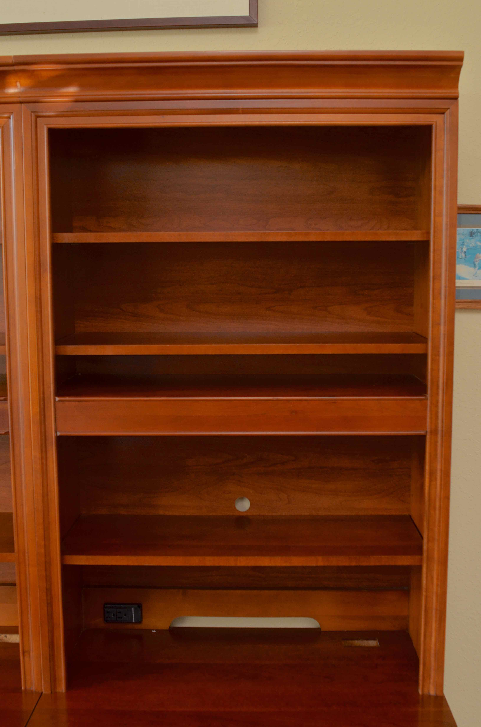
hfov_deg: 28.8
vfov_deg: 42.4
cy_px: 364
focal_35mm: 46
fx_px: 936
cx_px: 240
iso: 400
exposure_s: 1/60
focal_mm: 31
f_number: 5
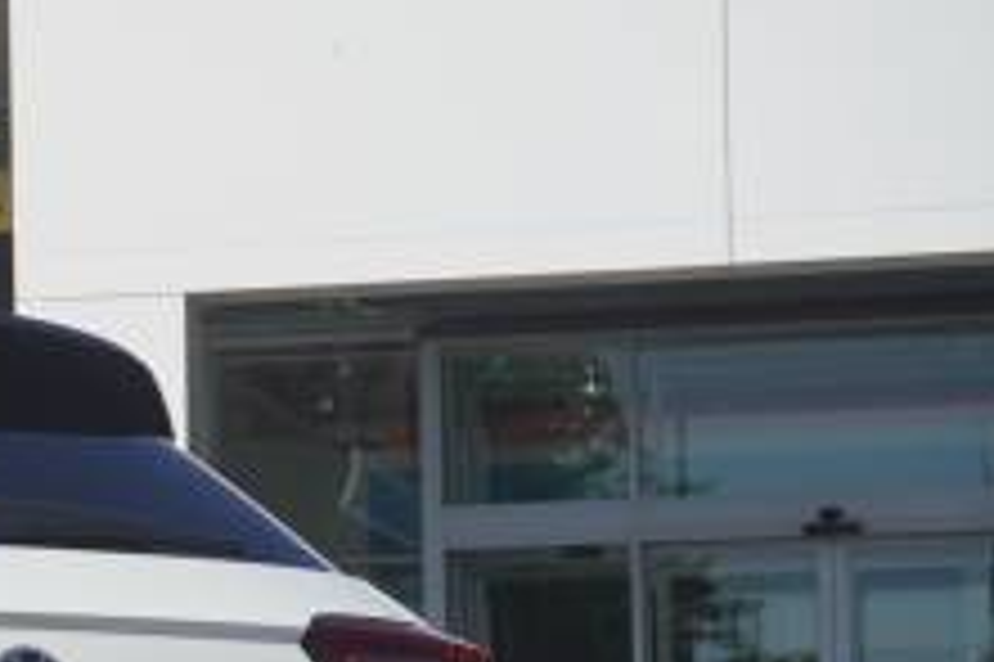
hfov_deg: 11.1
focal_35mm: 178
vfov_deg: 7.6
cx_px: -423
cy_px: 811
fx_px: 4923
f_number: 8
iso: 100
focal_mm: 41
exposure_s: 1/250
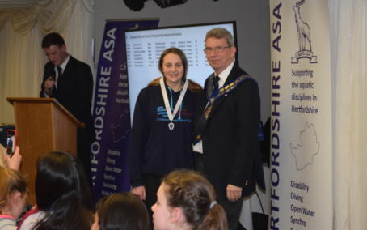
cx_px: 201
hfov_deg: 22.4
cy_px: 104
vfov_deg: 14.1
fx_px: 926
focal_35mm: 93
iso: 3200
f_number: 5.6
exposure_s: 1/60
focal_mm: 55
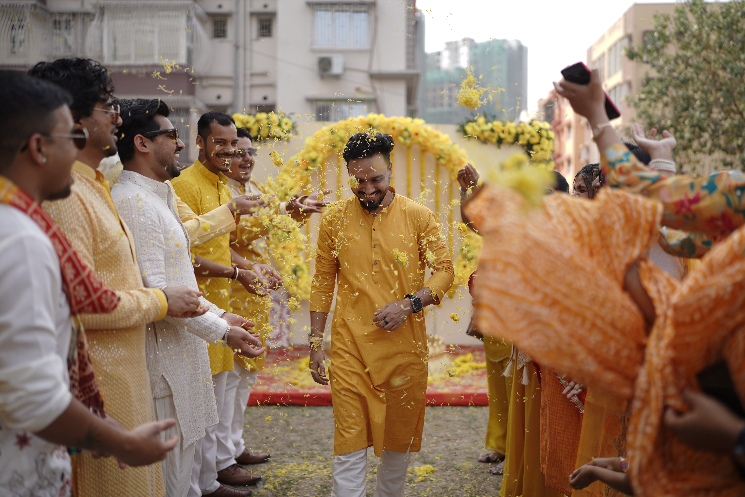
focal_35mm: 35
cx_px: 372
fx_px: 724
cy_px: 248
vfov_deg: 37.9
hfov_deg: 54.4
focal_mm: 35
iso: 80
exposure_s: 1/1600
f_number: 1.4
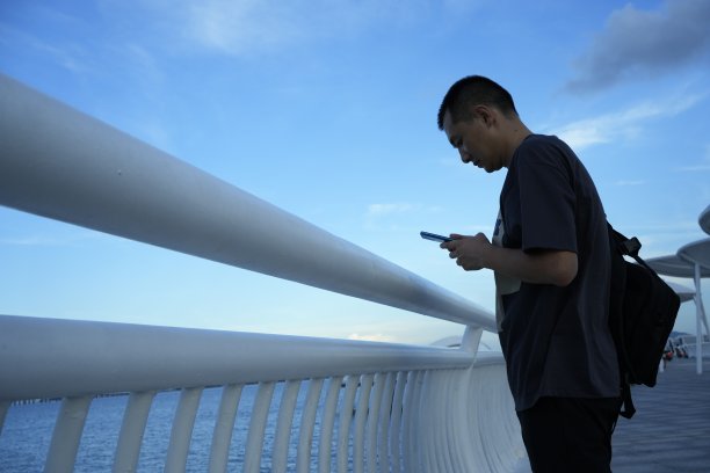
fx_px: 690
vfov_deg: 37.9
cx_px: 355
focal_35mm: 35
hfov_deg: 54.4
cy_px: 236
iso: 640
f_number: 9
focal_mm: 35
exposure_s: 1/320
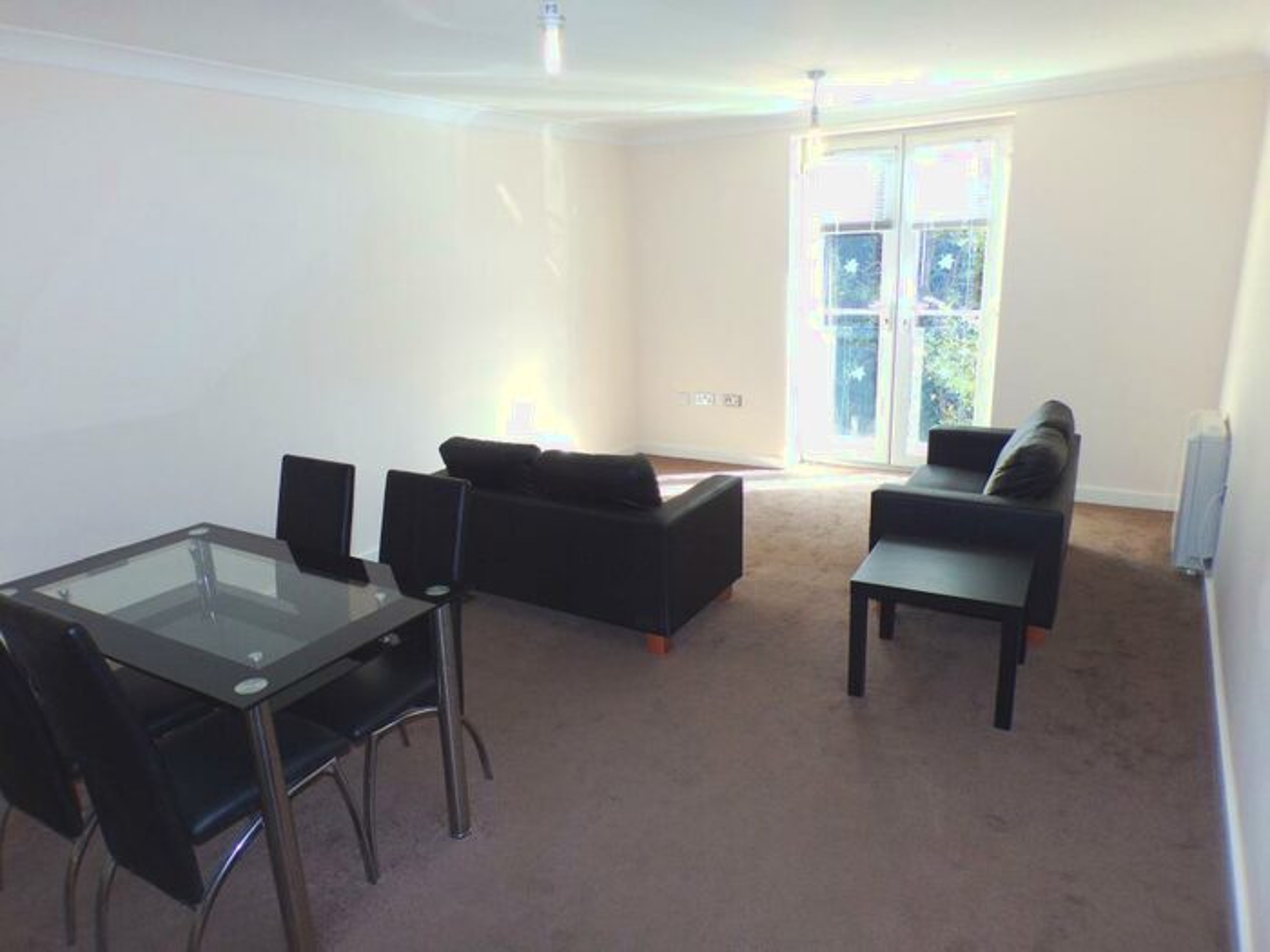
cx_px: 635
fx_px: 881
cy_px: 476
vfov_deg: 56.8
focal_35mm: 24
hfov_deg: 71.6
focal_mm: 4.3
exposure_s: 1/70
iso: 100
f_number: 3
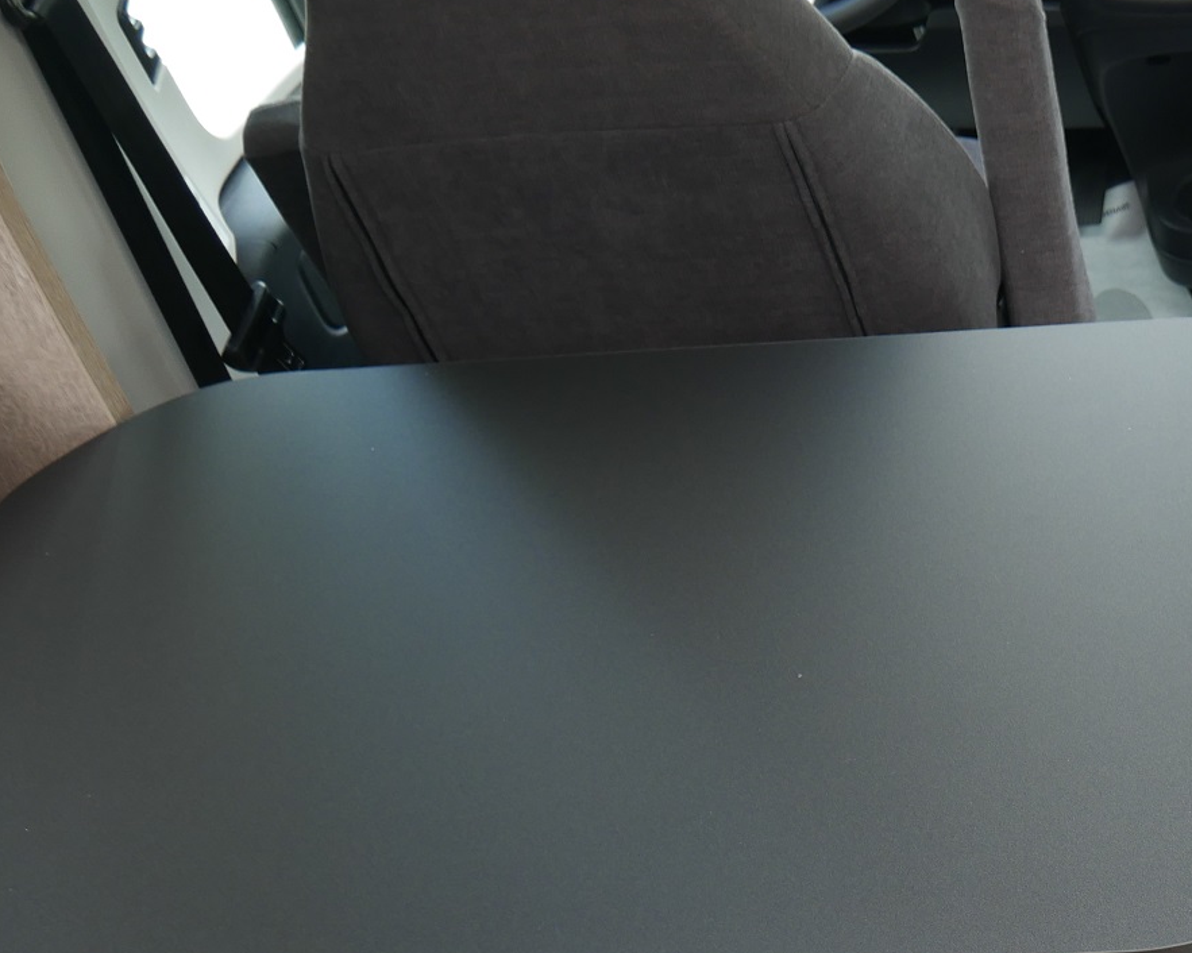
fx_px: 2257
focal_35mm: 64
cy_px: 660
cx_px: 1301
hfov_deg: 27.2
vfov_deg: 23.7
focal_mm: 14
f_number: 3.5
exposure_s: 1/60
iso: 200
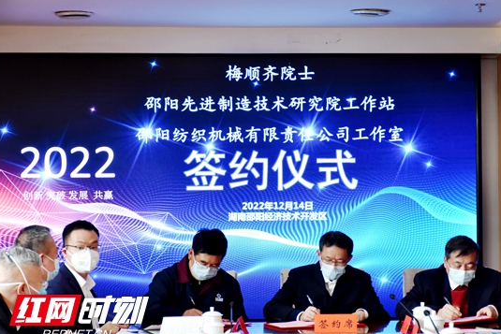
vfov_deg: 12.3
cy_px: 171
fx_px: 1545
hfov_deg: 18.4
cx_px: 273
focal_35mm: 111
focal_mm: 66
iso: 800
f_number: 5
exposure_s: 1/80
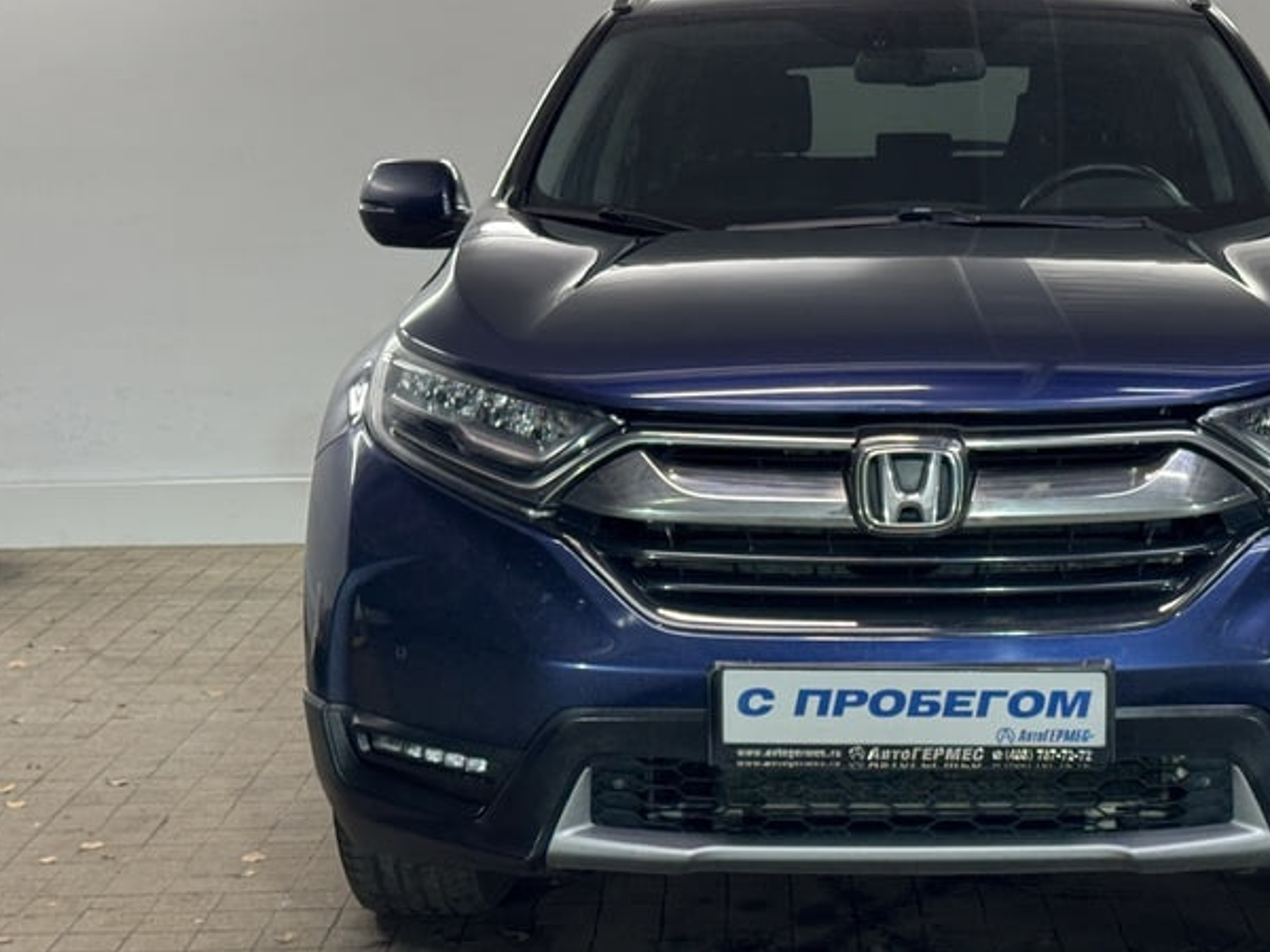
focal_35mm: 72
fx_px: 2642
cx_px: 906
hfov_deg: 26.8
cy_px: 437
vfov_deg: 20.4
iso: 125
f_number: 1.78
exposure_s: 1/100
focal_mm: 6.76
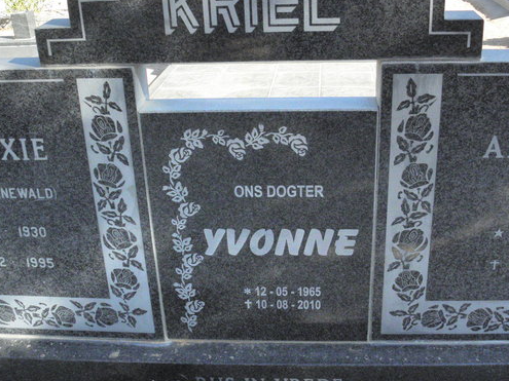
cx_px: 270
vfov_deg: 34.3
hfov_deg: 44.8
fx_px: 617
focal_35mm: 42
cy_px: 163
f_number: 2.8
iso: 200
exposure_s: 1/1000
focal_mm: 4.6
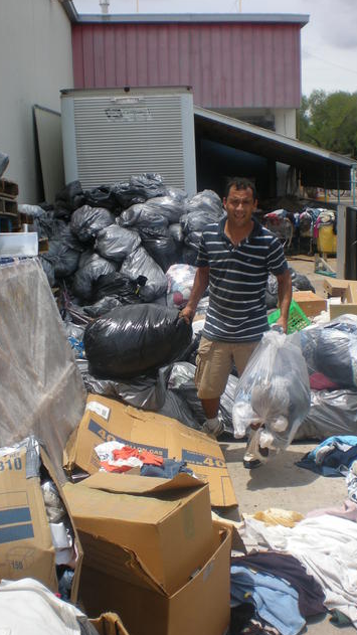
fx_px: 707
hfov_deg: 28.2
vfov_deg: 48.4
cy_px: 318
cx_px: 235
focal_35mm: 42
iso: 64
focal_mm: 6.3
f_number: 4.6
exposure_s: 1/506
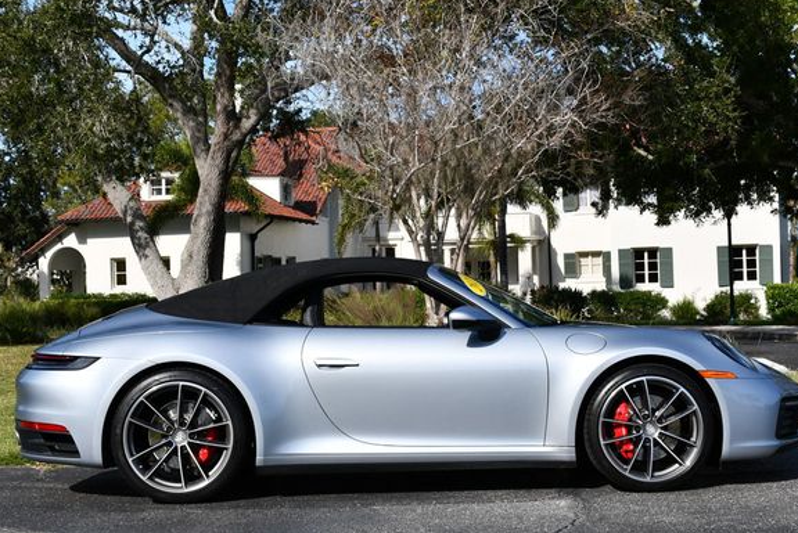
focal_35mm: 60
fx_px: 1331
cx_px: 420
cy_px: 245
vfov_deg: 22.7
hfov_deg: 33.4
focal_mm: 27
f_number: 8
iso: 100
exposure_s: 1/250
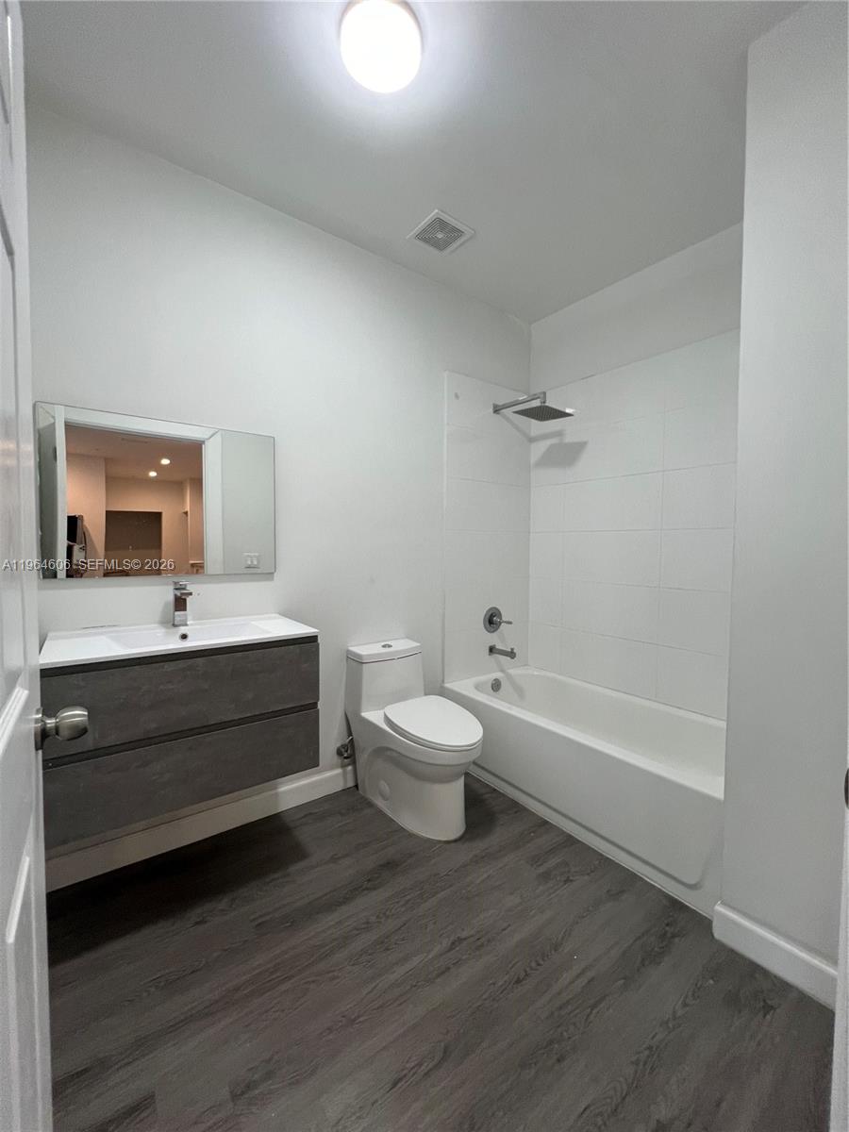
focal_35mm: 13
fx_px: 425
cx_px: 424
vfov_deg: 106.2
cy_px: 566
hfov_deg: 89.9
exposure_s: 1/120
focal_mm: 1.57
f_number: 1.8
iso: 160
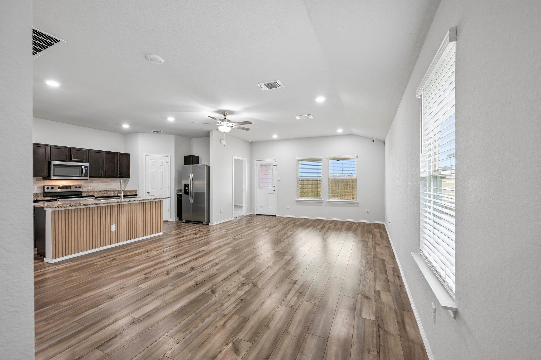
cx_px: 270
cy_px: 180
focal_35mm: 15
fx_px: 225
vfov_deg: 77.3
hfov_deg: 100.4
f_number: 6.7
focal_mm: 15
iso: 250
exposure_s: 1/15
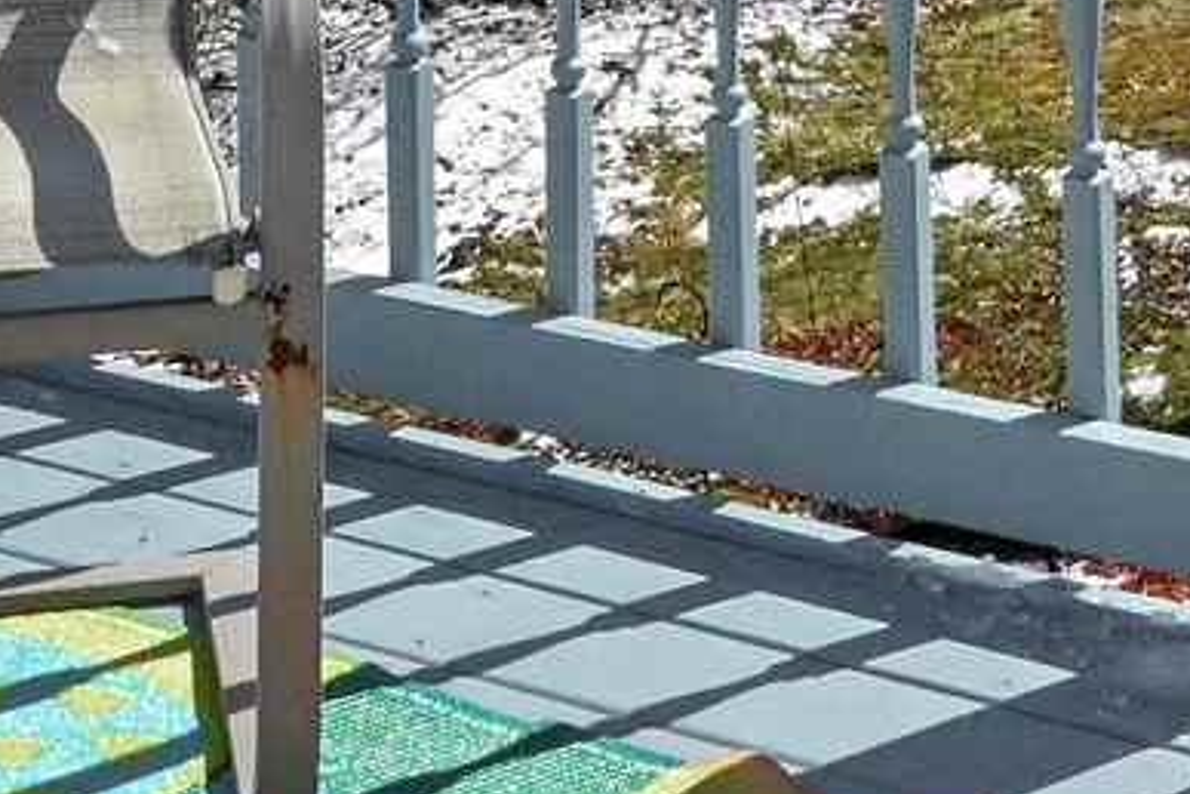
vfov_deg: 10.7
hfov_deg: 18.4
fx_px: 3669
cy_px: -1034
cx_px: 827
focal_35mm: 111
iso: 2000
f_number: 14
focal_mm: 14
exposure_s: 1/2000
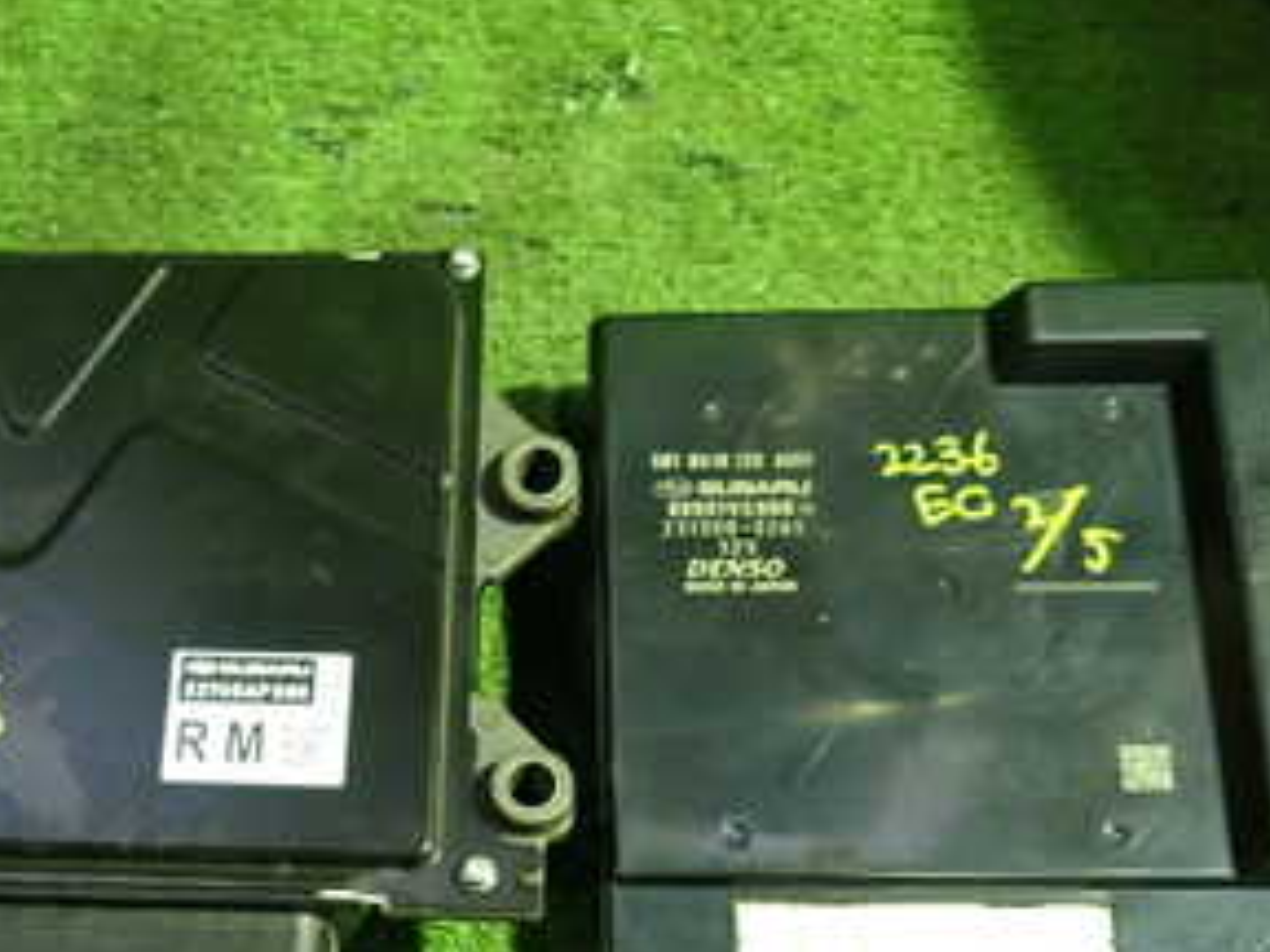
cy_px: 837
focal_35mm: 52
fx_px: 1908
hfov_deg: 36.2
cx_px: 357
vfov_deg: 27.1
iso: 500
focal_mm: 4.5
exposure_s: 1/30
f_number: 2
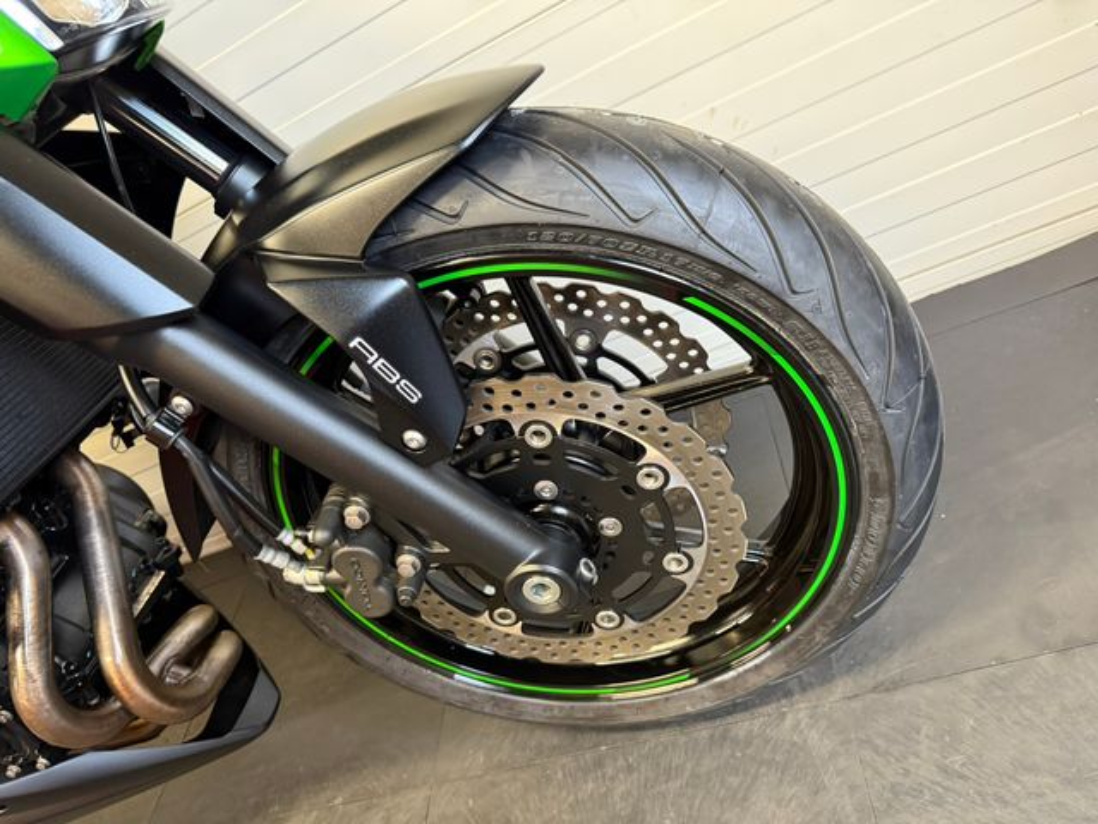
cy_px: 412
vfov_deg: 56.8
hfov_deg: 71.6
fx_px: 761
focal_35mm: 24
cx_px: 549
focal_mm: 6.76
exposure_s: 1/50
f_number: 1.78
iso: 500
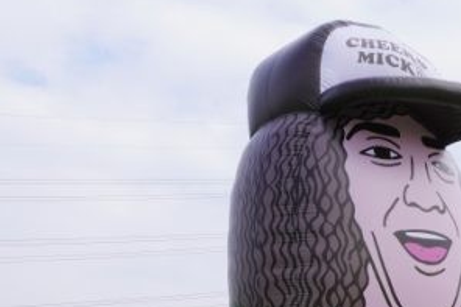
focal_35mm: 83
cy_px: 437
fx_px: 1062
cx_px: 372
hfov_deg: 24.1
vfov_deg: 15.4
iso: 100
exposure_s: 1/125
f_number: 9
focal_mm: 16
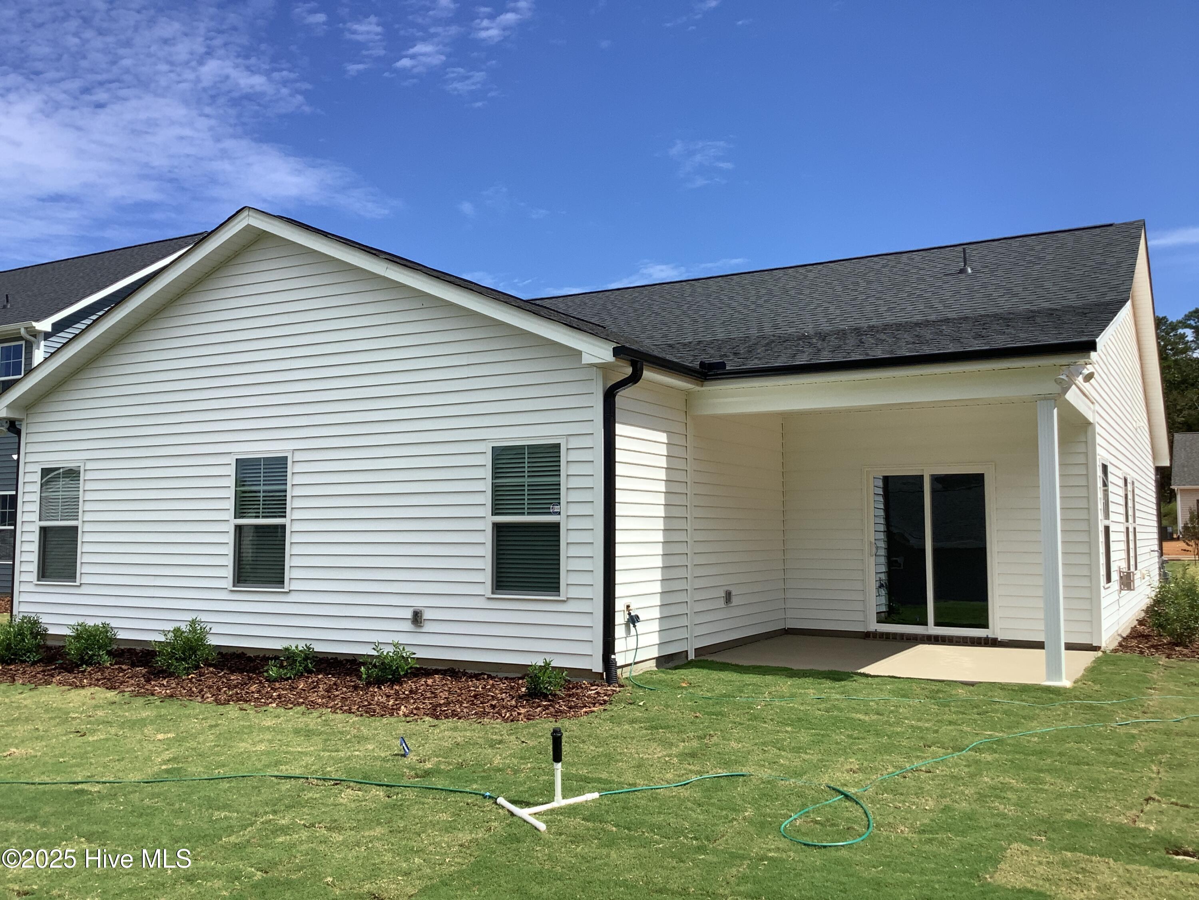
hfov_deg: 58.4
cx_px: 600
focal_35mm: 31
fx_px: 1074
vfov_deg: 45.4
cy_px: 450
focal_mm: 3.3
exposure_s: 1/1698
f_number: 2.4
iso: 25
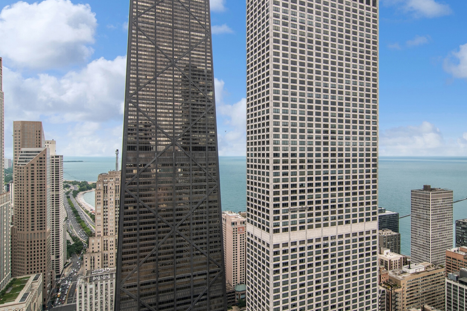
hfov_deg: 78.2
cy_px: 156
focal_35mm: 22
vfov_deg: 57.2
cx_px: 262
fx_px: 285
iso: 200
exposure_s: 1/200
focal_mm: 12
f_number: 8
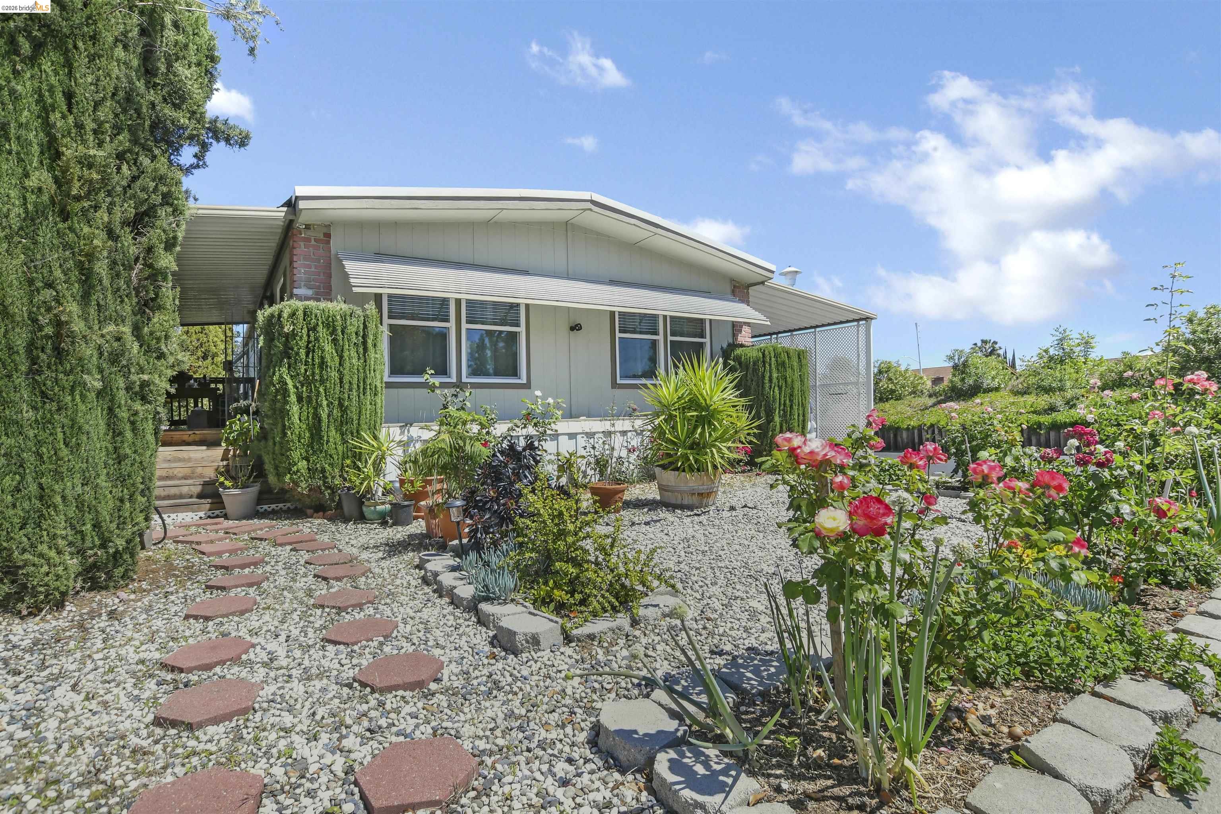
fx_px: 509
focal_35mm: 15
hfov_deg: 100.4
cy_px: 407
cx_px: 610
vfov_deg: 77.3
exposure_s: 1/640
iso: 400
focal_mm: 10
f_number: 6.3
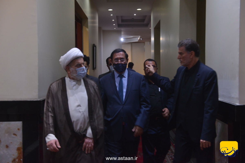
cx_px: 122
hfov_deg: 48.5
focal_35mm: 40
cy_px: 82
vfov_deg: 33.4
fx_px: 272
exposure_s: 1/50
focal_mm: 40
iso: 1600
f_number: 4.5
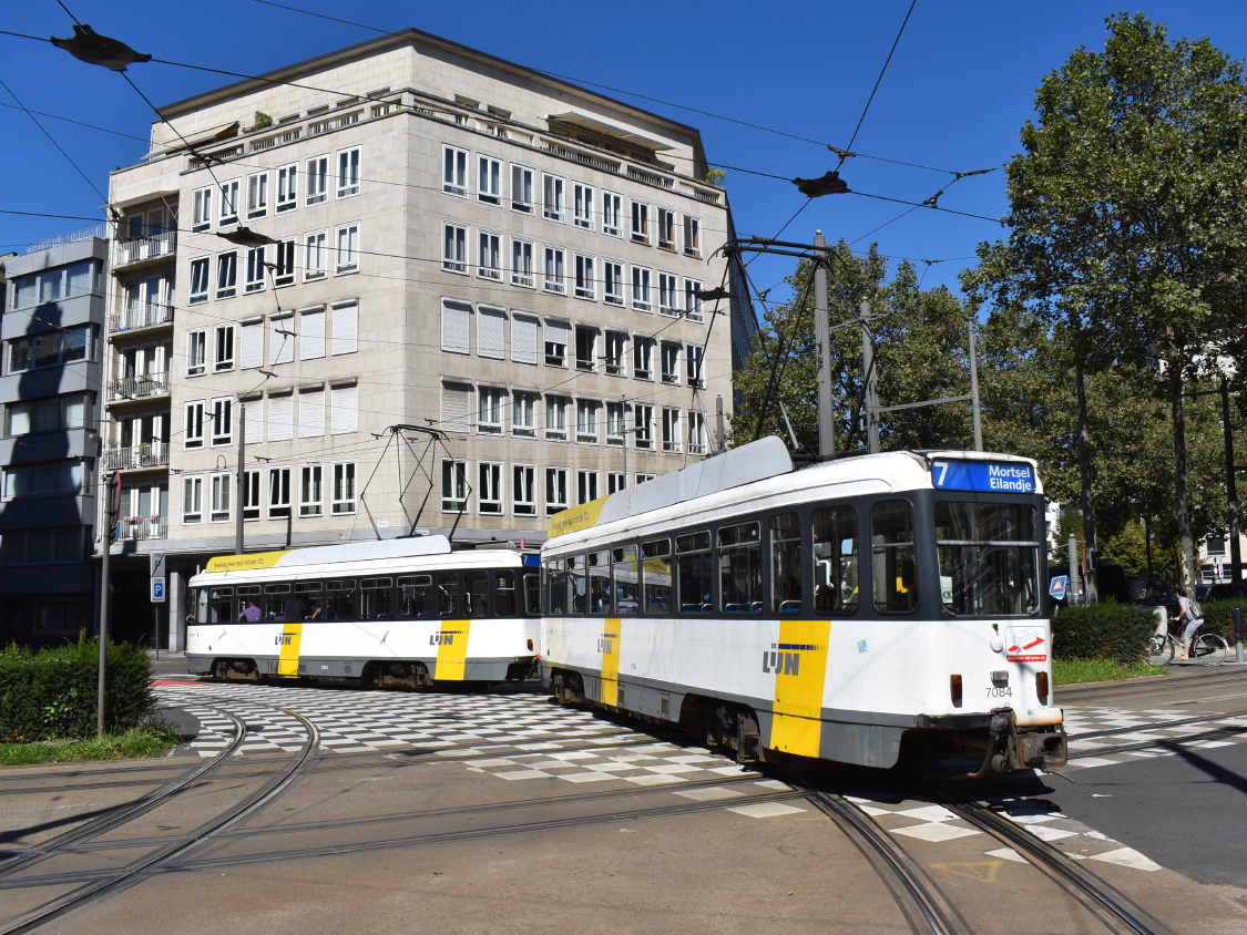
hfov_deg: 59.9
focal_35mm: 30
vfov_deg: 46.8
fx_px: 1081
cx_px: 641
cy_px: 461
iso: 200
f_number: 11
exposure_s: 1/500
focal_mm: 18
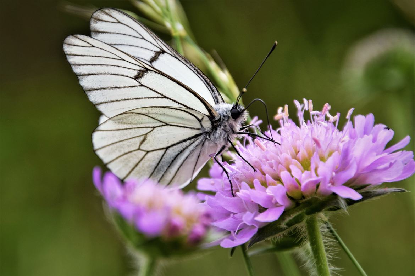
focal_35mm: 405
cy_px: 138
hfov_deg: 5.1
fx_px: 4668
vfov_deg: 3.4
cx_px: 208
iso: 200
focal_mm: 270
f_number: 8
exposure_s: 1/400
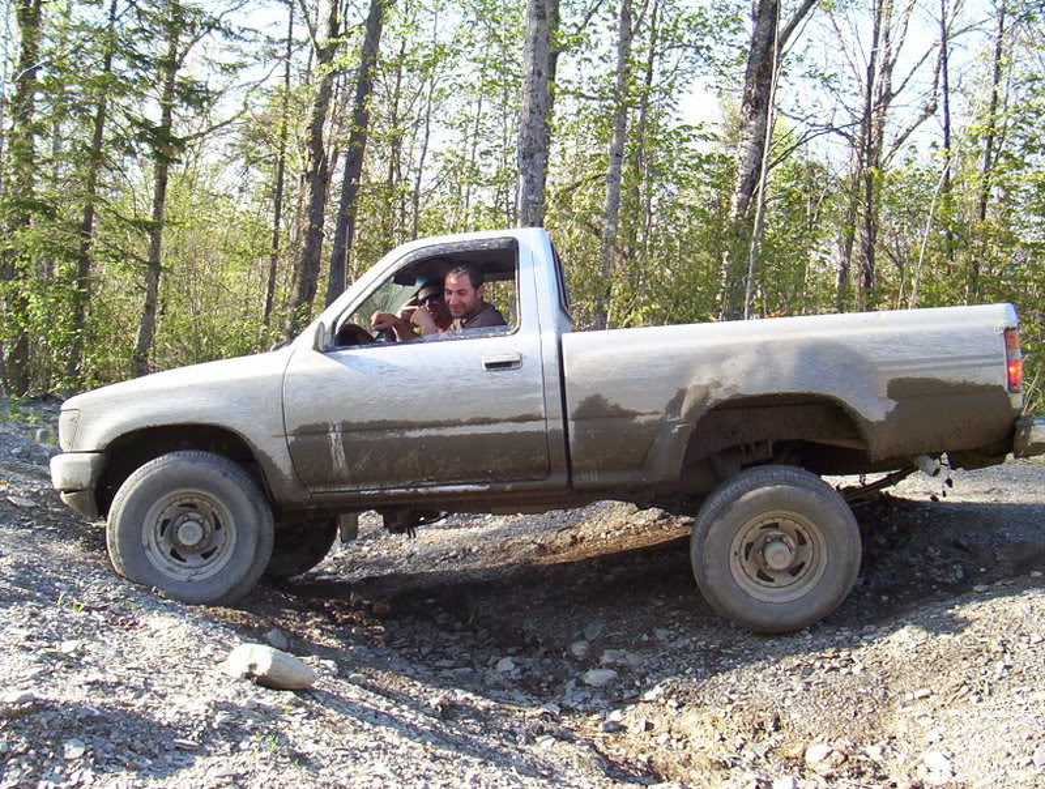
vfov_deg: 33.7
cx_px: 522
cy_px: 394
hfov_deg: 43.8
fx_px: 1301
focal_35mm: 43
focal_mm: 5.77
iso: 100
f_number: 2.73
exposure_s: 1/242
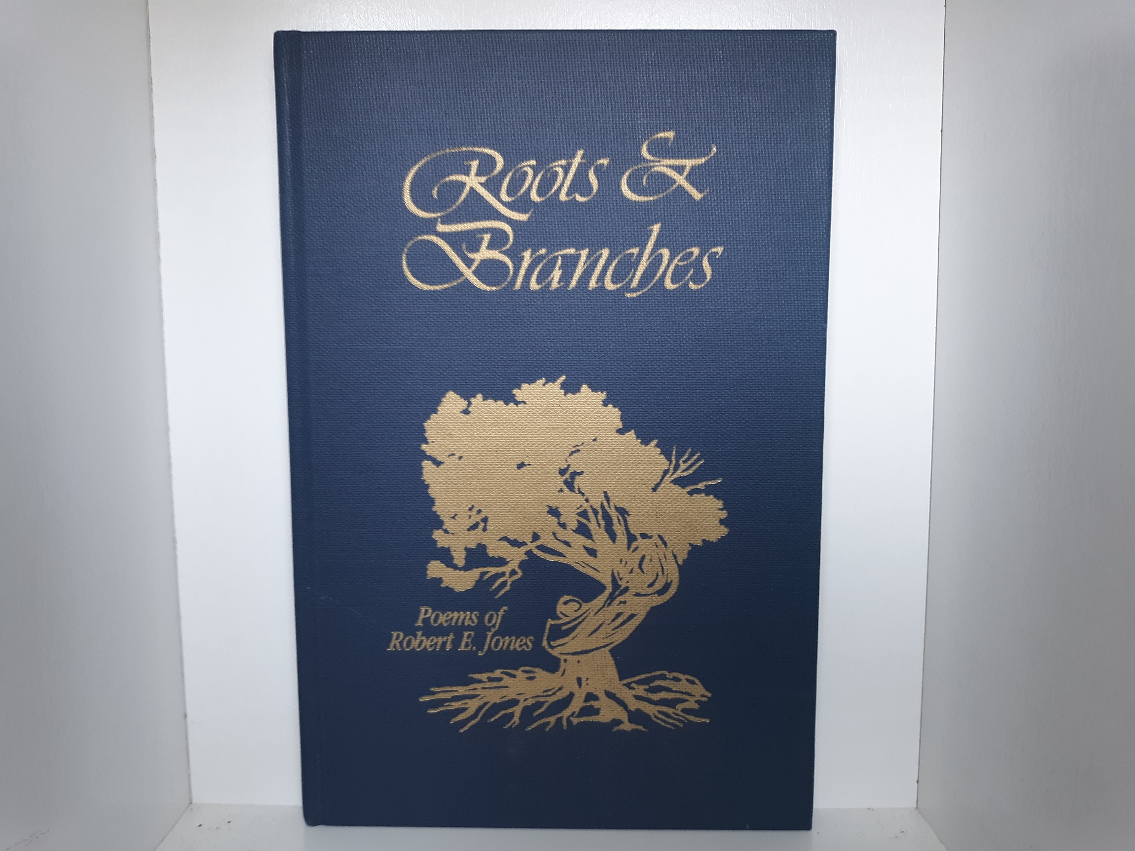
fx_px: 918
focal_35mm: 28
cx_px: 568
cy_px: 426
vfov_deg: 49.7
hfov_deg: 63.4
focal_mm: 3.7
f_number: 1.7
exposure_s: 1/50
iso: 50
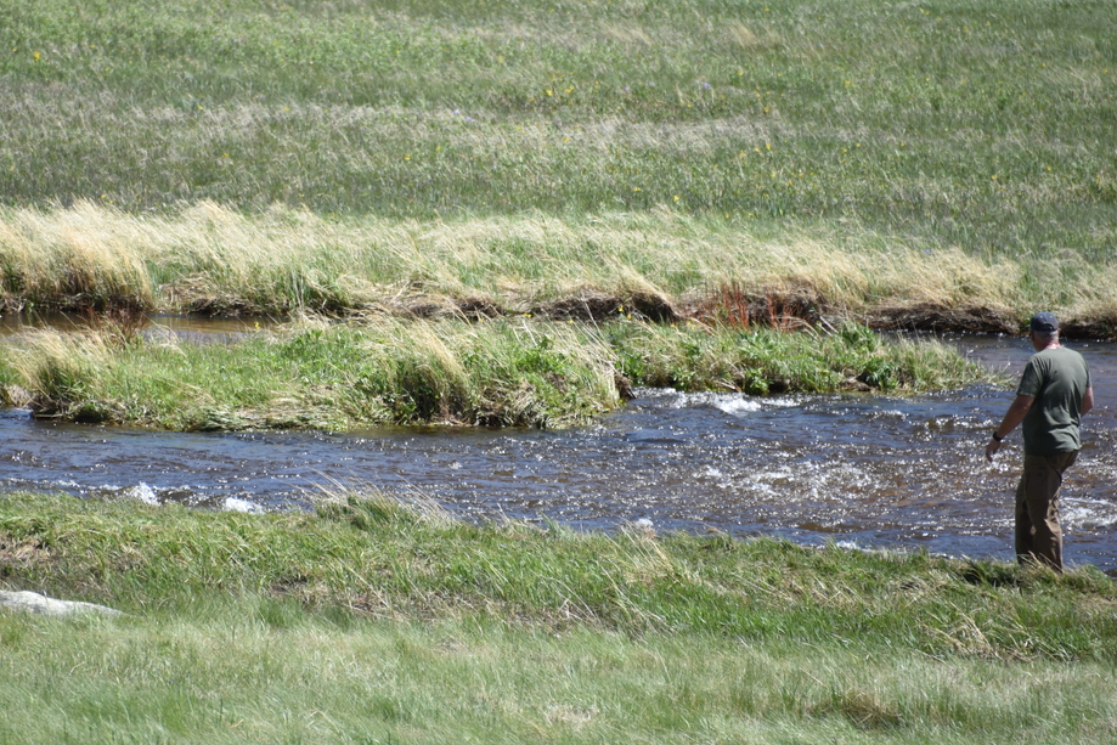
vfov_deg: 3.3
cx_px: 428
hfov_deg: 4.9
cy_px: 374
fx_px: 12971
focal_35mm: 418
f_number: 5.6
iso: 220
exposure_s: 1/640
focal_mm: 300
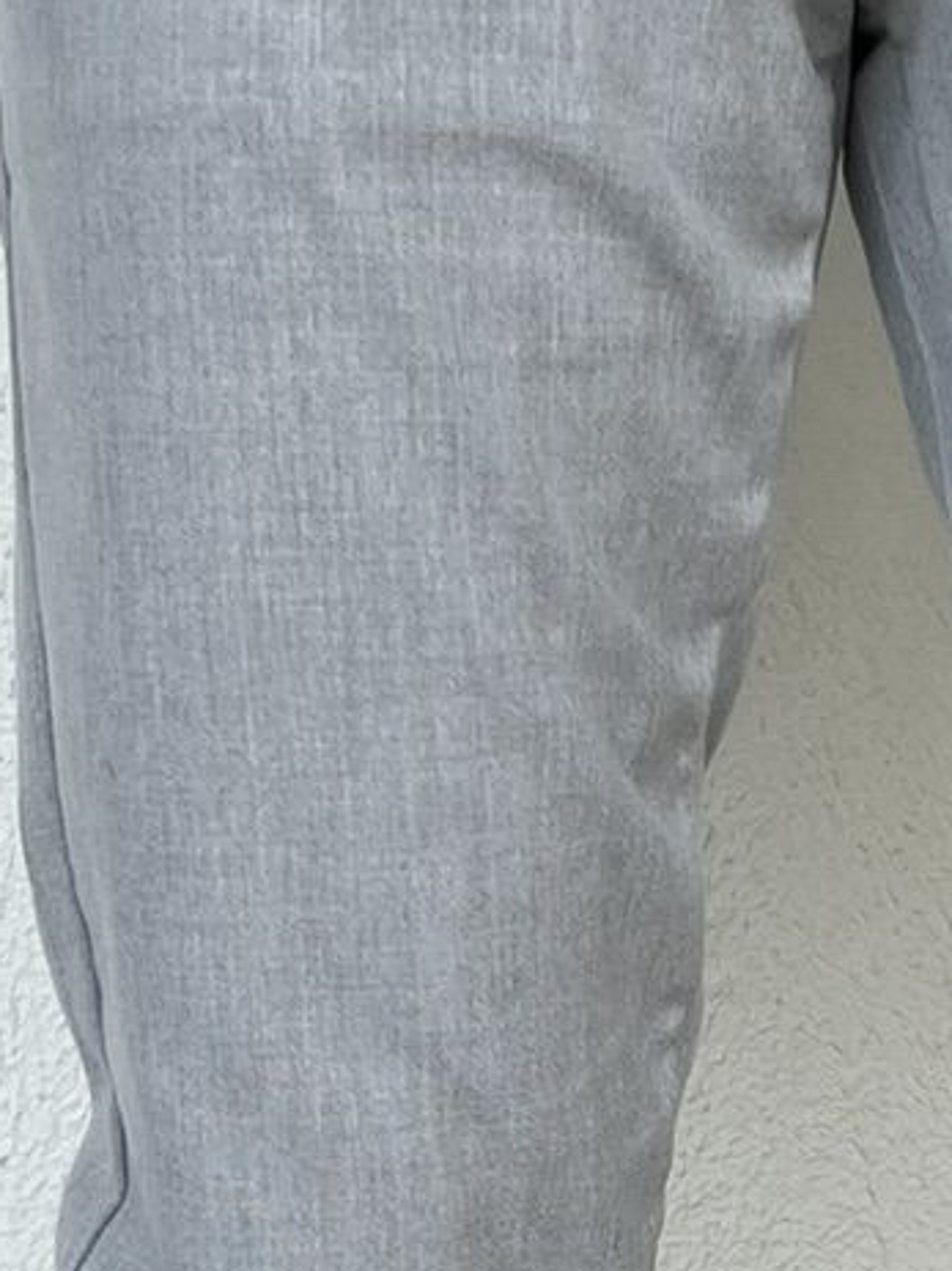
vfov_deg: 16.9
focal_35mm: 115
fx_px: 4219
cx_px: 952
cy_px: 1156
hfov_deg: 12.7
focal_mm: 5.7
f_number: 1.5
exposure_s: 1/974
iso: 50
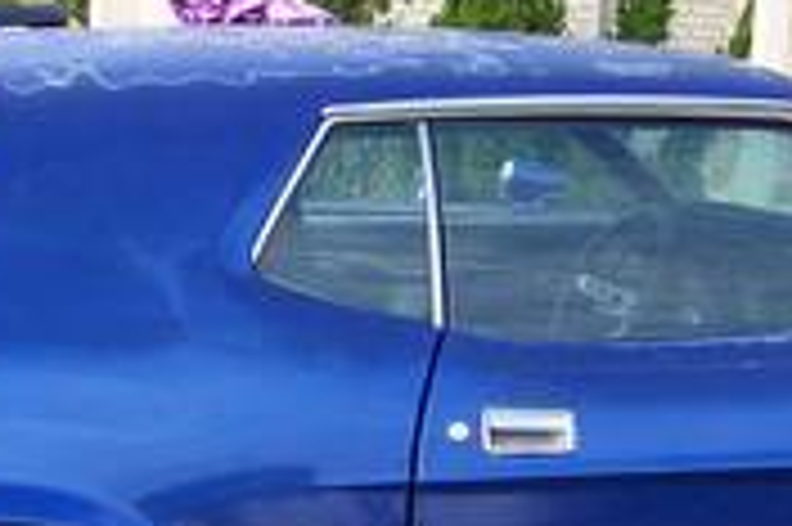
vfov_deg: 10.7
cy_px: 346
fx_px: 2813
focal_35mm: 128
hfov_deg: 16.0
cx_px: 495
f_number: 2.8
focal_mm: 5.85
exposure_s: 1/160
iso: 64
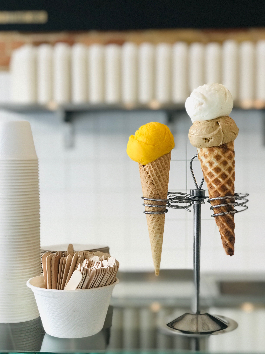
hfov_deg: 25.7
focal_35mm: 57
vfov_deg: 33.8
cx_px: 132
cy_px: 177
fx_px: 582
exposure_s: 1/50
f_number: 2.8
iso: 64
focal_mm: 6.6
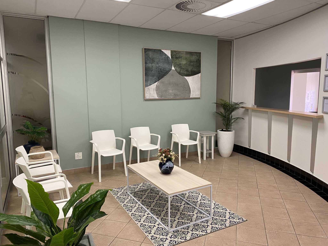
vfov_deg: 53.1
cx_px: 164
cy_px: 123
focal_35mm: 26
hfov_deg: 67.3
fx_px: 246
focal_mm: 4.25
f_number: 1.8
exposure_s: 1/50
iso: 125
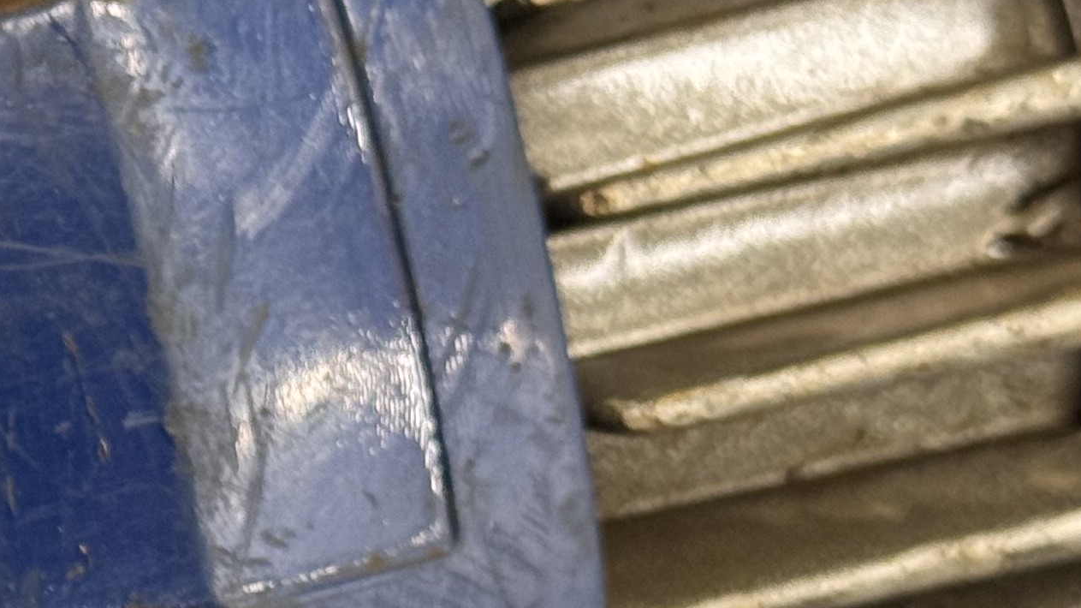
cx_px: -620
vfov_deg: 7.2
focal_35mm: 167
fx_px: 4786
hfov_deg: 12.2
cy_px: 622
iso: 100
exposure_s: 1/50
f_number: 1.78
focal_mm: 6.86
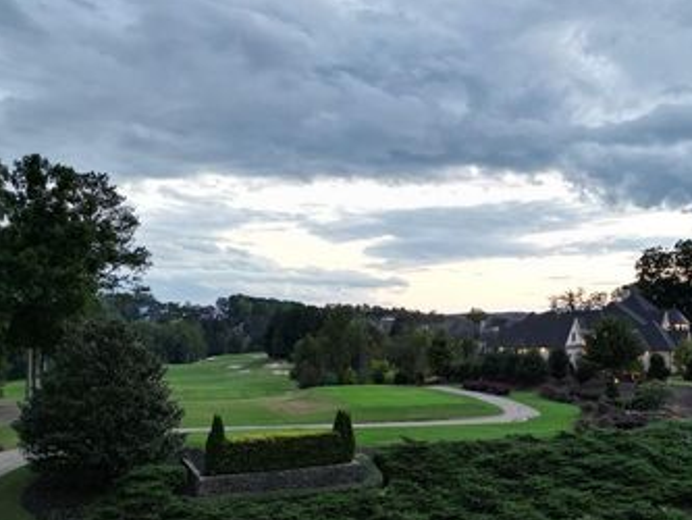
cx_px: 470
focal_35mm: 36
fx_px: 720
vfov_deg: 39.2
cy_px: 344
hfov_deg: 50.3
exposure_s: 1/30
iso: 100
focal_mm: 6.72
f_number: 1.7
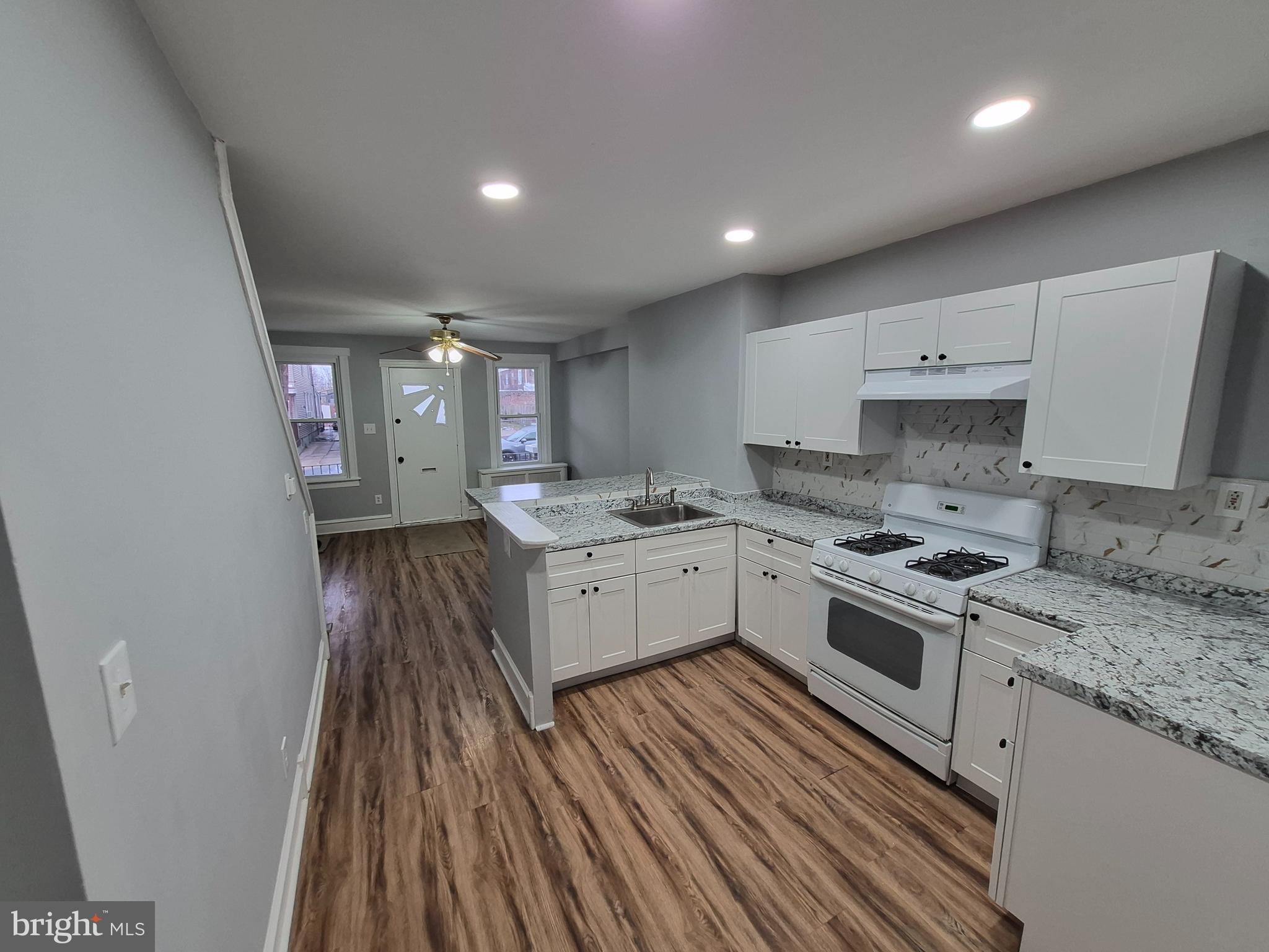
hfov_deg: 106.2
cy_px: 476
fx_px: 477
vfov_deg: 89.9
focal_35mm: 13
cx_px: 634
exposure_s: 1/60
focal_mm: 1.74
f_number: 2.2
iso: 160
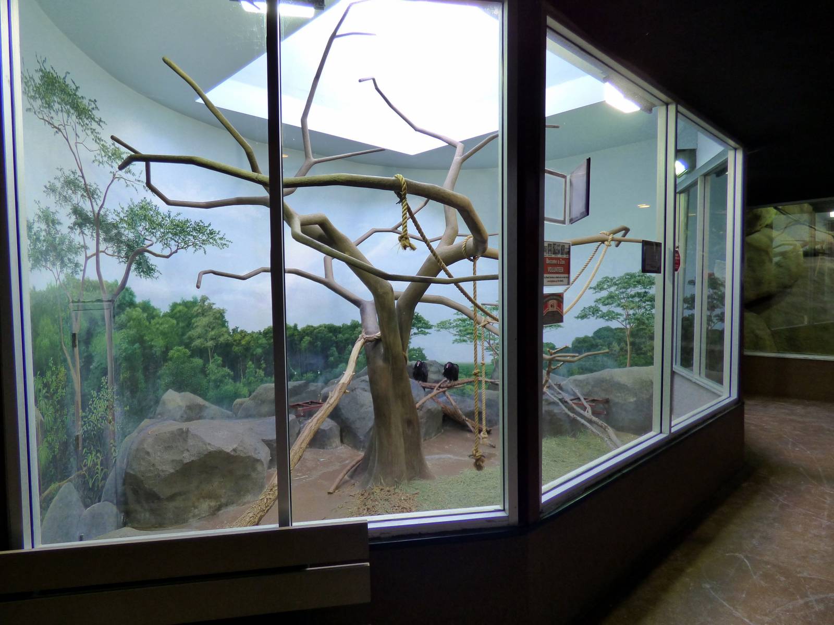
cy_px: 312
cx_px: 417
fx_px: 482
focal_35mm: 20
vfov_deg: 66.0
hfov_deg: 81.7
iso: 400
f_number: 2.8
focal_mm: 3.58
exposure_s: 1/80
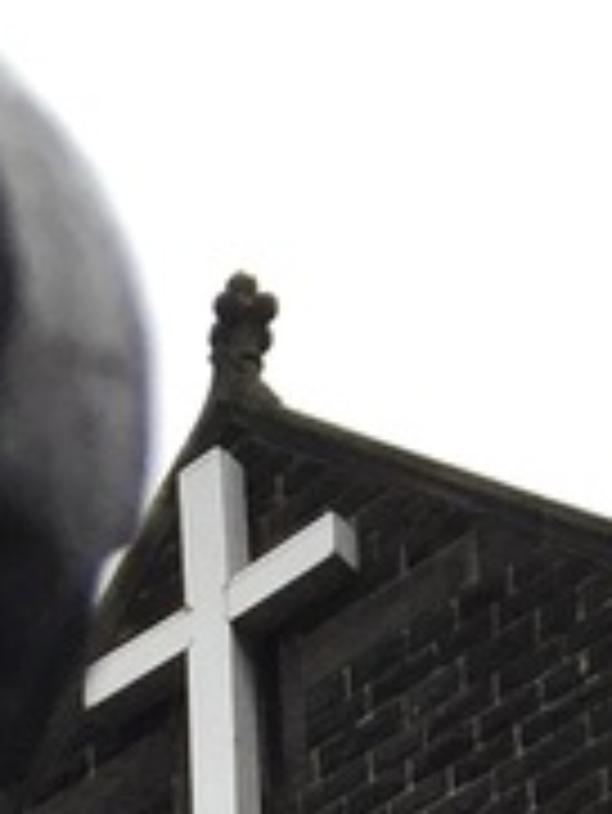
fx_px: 4827
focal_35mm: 205
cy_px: 2685
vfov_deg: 7.9
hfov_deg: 7.2
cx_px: -117
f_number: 2.2
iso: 32
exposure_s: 1/719
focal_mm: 4.15
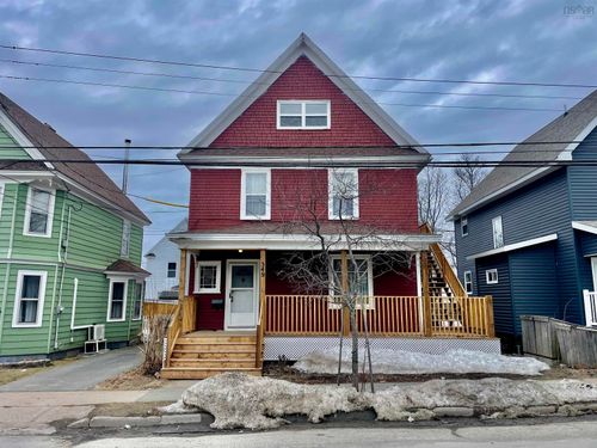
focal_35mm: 26
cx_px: 298
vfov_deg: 53.1
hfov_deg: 67.3
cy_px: 224
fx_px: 448
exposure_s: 1/2353
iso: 32
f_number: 1.6
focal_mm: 4.2
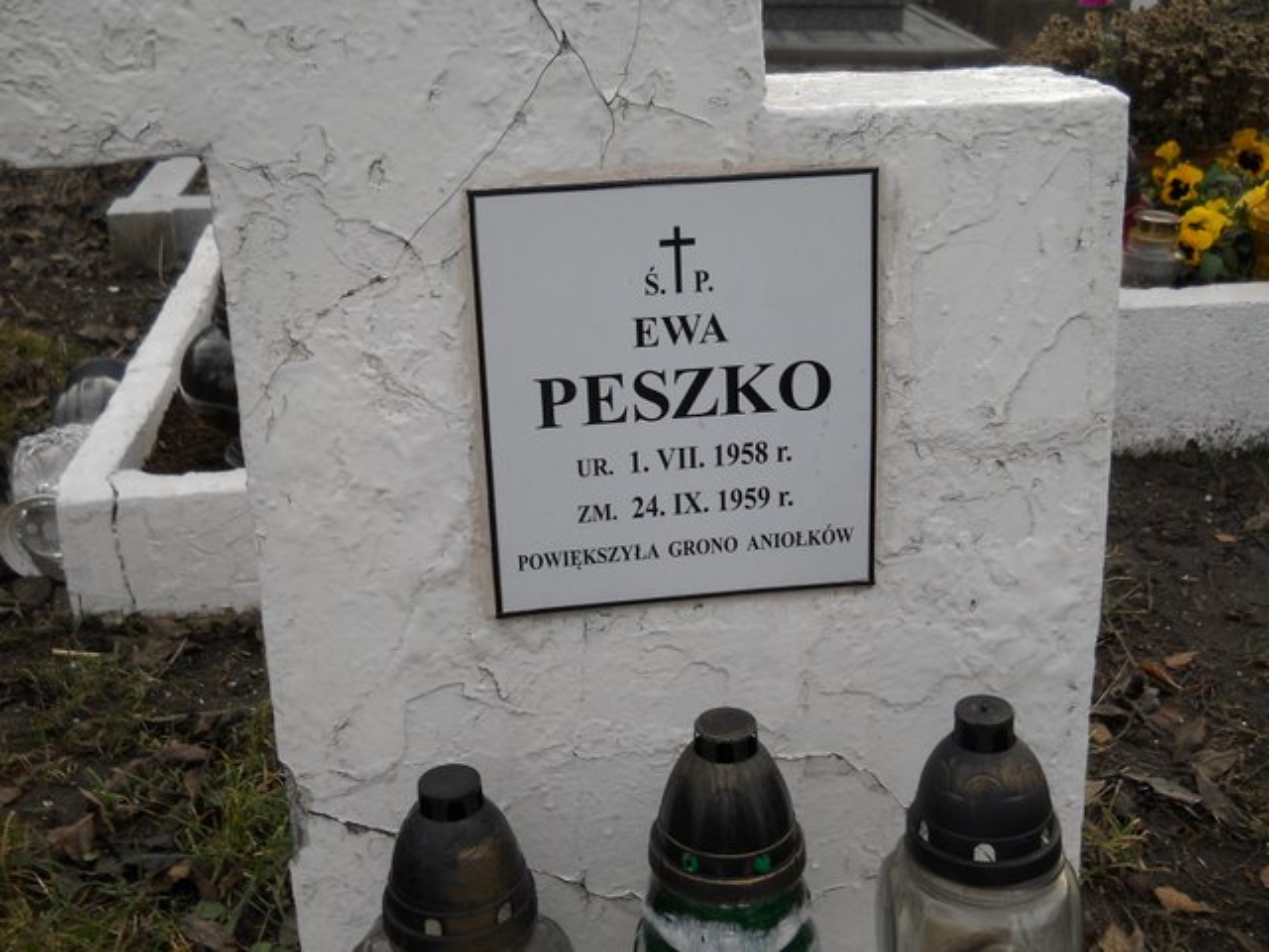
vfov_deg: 35.1
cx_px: 634
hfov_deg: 45.8
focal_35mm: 41
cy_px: 476
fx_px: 1503
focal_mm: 6.72
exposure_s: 1/160
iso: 80
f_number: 3.1
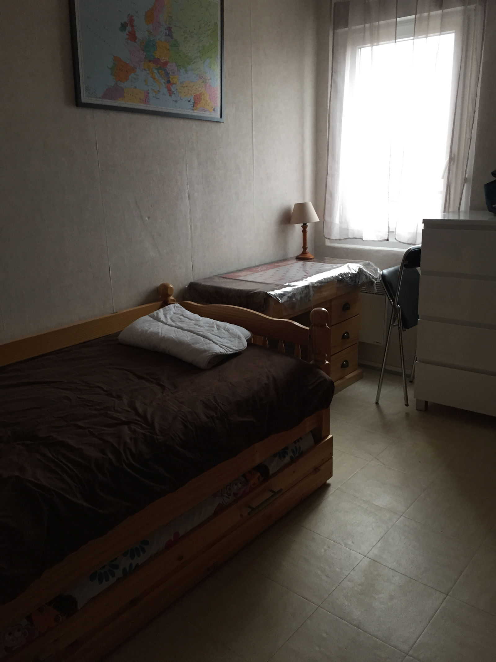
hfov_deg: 48.2
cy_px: 331
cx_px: 248
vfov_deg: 61.7
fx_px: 554
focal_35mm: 29
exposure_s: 1/30
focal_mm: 4.15
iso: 100
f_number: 2.2
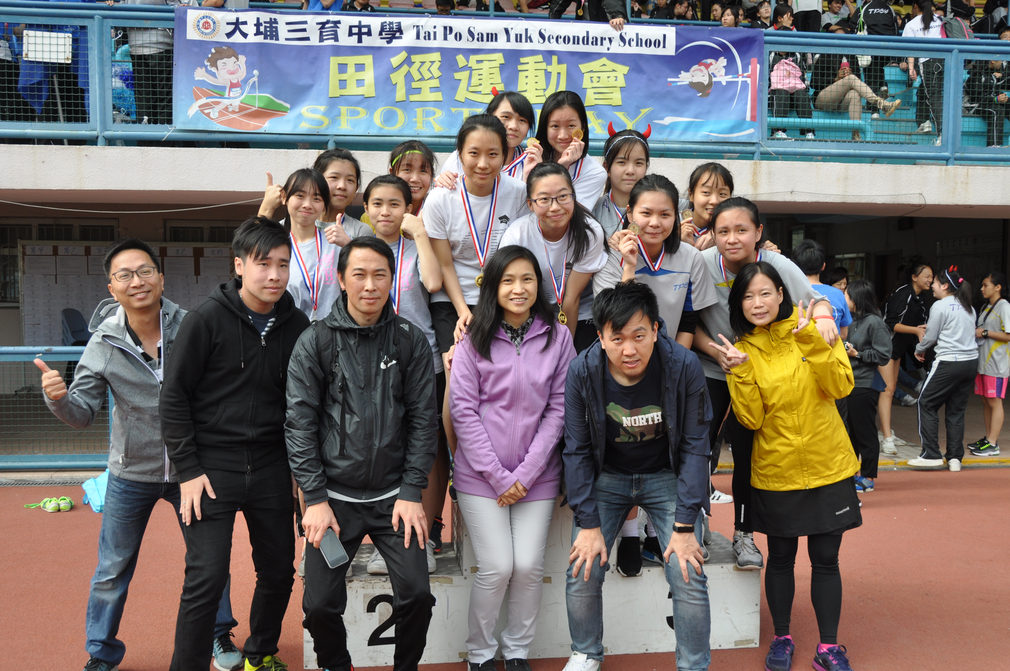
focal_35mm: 33
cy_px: 336
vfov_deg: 39.9
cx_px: 505
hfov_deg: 57.3
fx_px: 925
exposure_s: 1/1000
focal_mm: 22
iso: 400
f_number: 4.5
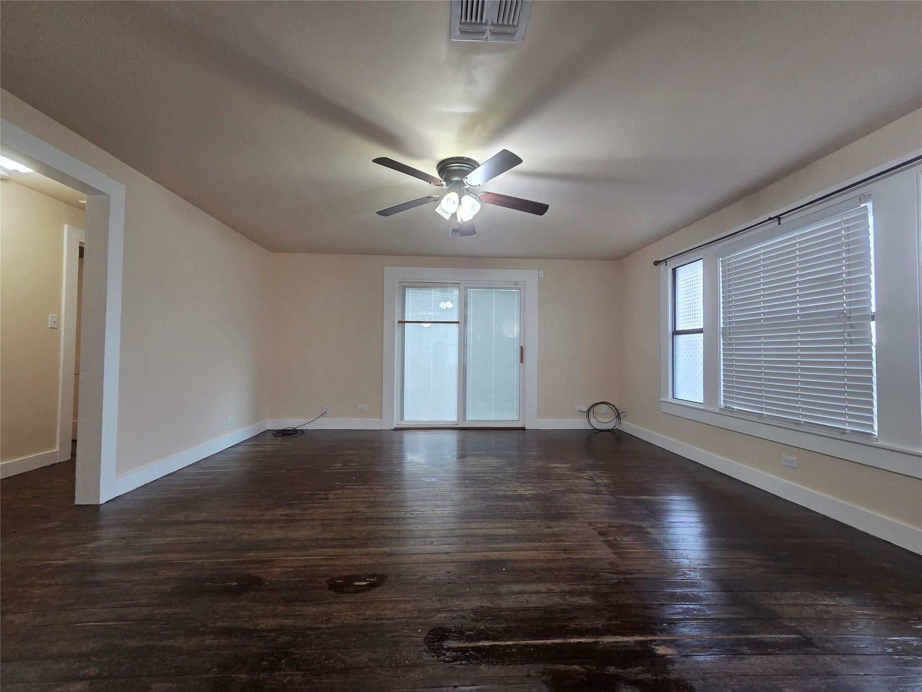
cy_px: 346
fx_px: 346
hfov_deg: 106.2
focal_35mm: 13
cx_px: 461
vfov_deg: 89.9
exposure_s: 1/60
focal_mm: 2.2
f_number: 2.2
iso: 320
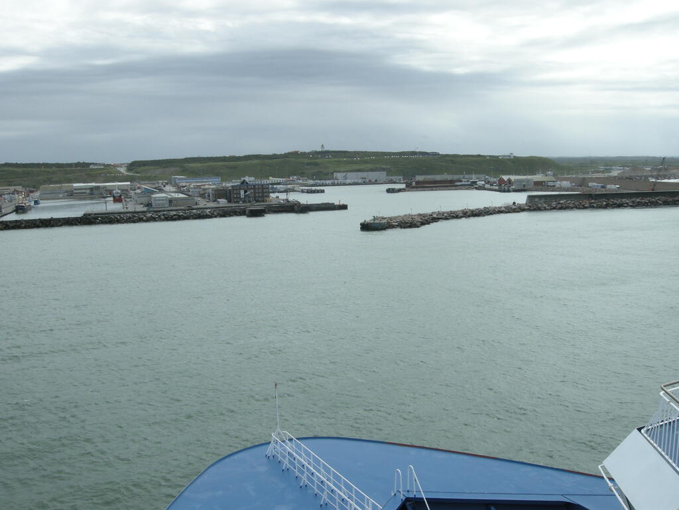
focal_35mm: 35
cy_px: 255
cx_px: 340
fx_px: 687
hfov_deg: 52.6
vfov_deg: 40.7
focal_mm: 7.5
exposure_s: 1/358
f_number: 6.8
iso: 100
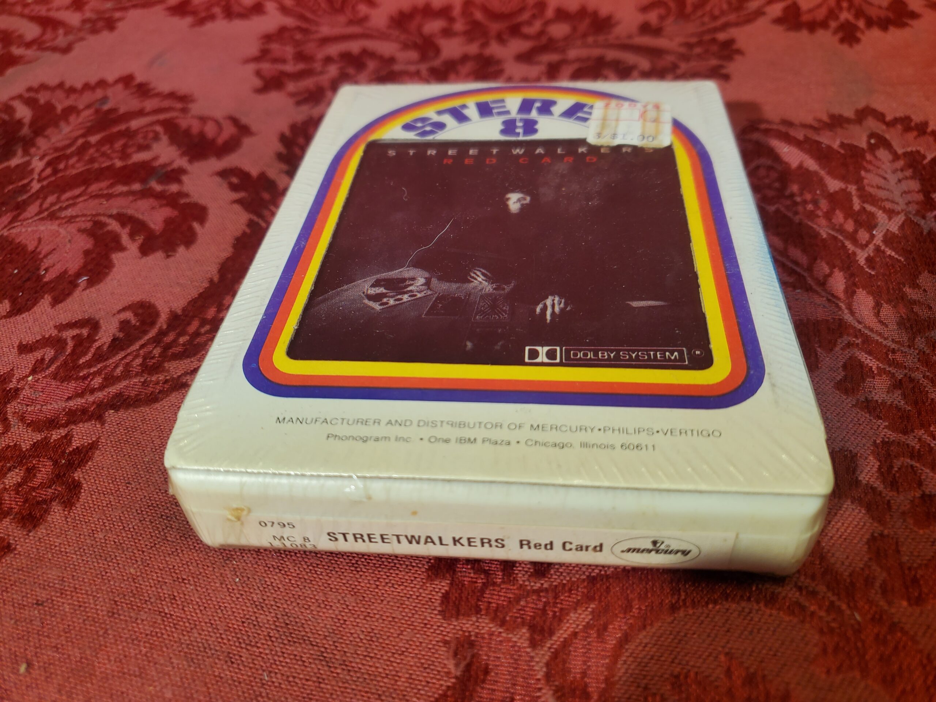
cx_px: 468
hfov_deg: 67.3
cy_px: 351
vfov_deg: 53.1
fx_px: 703
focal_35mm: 26
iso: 50
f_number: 1.5
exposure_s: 1/120
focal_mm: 4.3
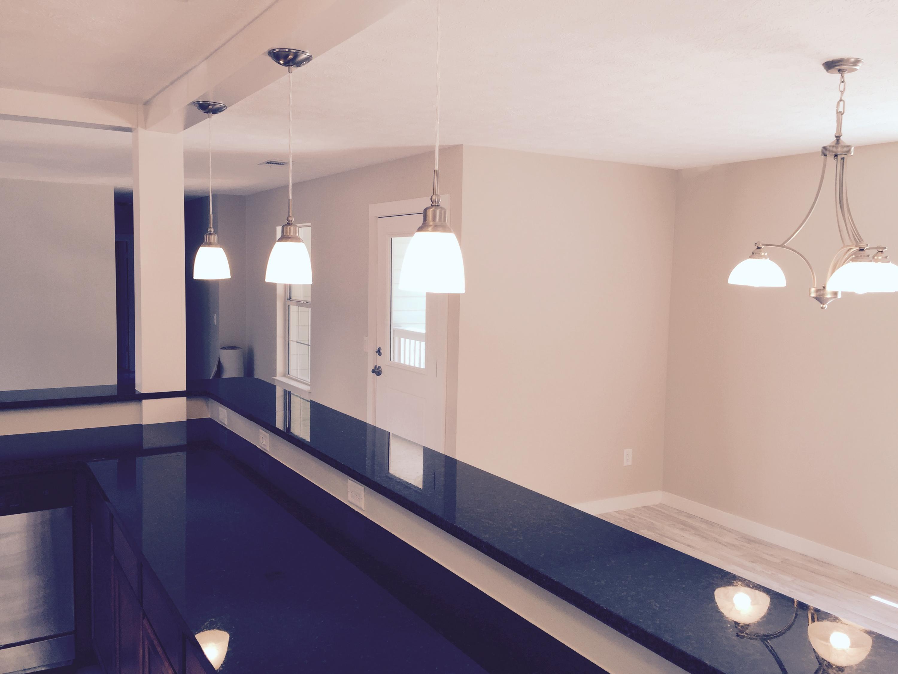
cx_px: 449
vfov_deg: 48.2
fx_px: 752
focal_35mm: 29
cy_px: 337
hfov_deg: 61.7
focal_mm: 4.15
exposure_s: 1/60
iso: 32
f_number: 2.2
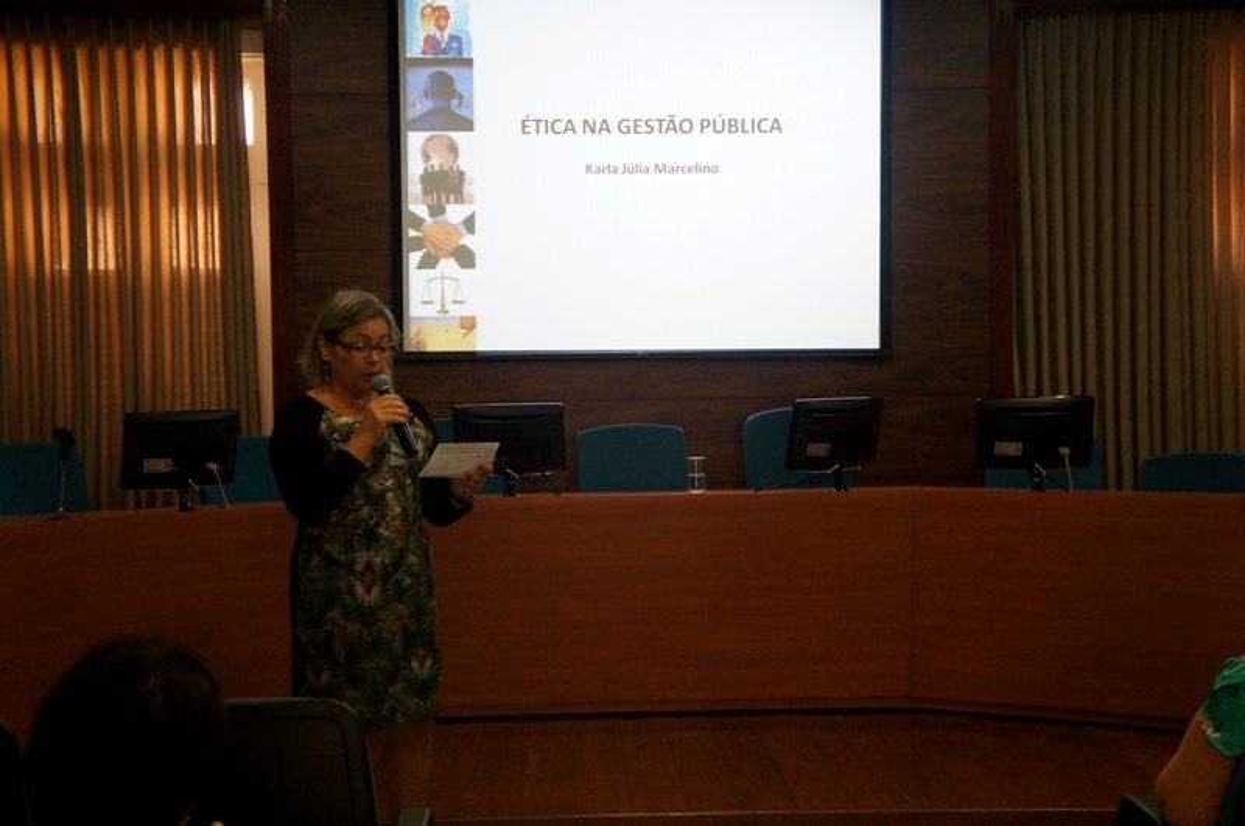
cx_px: 622
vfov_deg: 25.0
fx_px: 1865
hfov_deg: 36.9
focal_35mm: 54
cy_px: 413
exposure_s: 1/125
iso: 1600
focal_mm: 36
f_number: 4.5
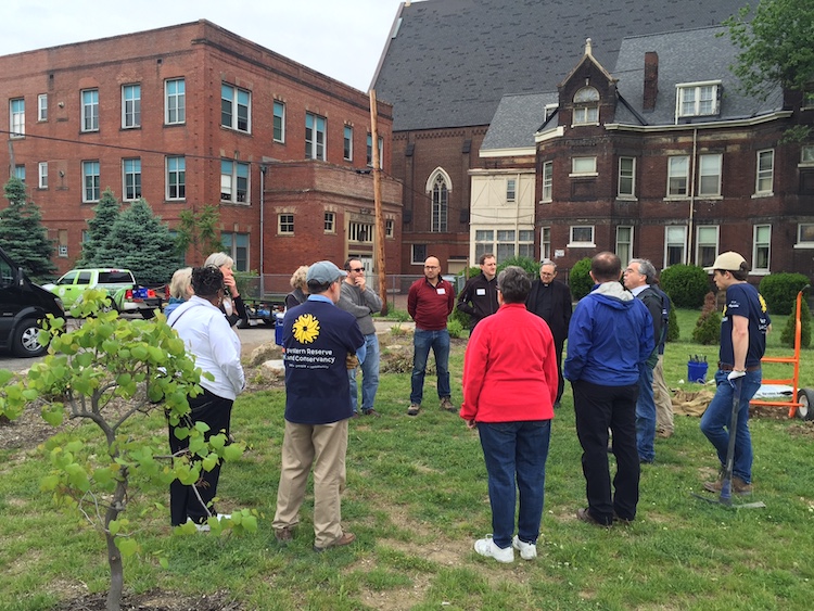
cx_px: 407
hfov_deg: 61.6
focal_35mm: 29
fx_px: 682
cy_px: 306
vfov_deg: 48.3
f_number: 2.2
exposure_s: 1/229
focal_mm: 4.15
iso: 32
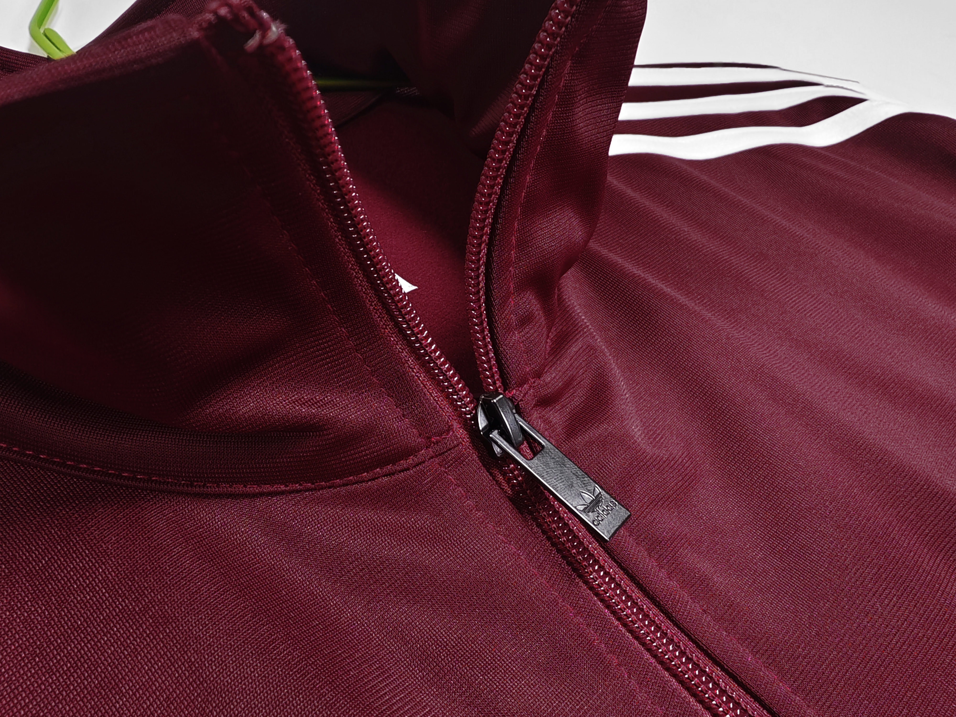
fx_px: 635
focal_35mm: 23
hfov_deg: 73.9
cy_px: 358
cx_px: 478
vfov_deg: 58.9
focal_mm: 2.59
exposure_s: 1/40
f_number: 2.2
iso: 475
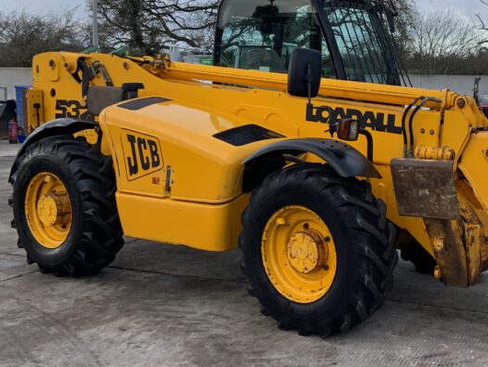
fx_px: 790
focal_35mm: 56
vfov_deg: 26.0
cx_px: 385
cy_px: 128
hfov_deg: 33.4
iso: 16
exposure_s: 1/284
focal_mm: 3
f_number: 1.8
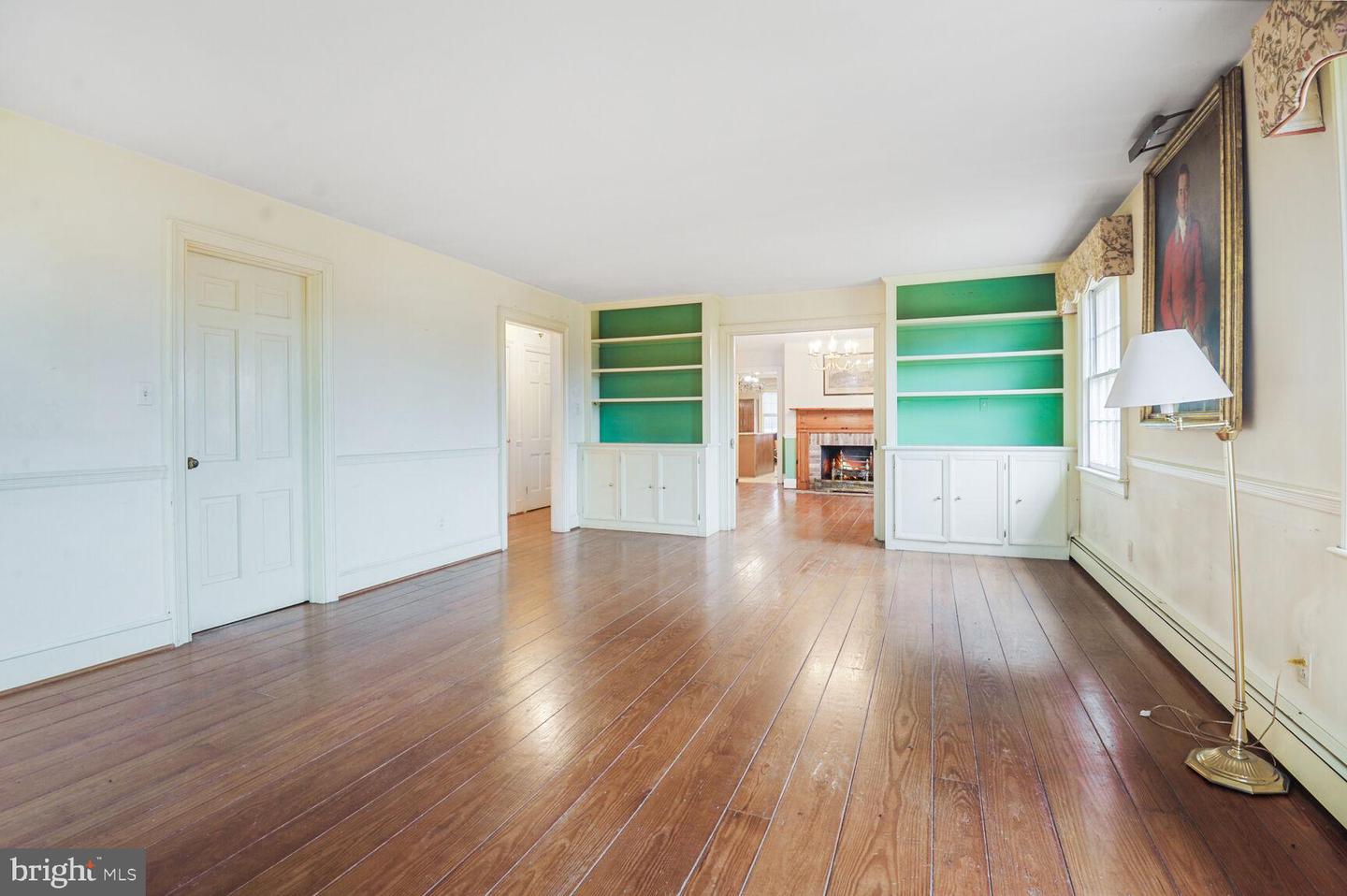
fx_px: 598
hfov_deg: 96.8
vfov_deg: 73.7
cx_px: 674
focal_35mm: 16
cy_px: 448
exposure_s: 1/3
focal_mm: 16
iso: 200
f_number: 7.1
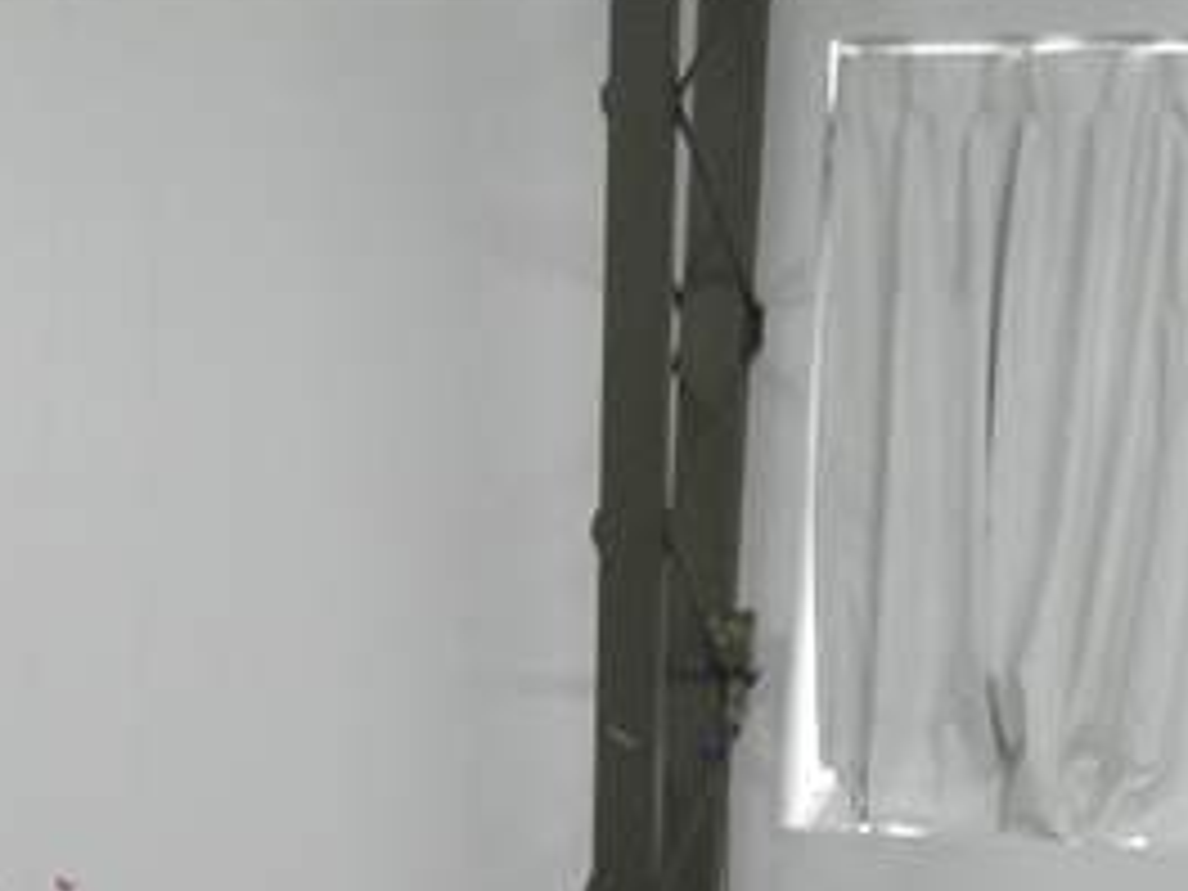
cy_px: 1696
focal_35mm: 190
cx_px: -310
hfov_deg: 10.2
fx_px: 6521
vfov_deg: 7.5
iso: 200
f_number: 4.2
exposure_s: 1/20
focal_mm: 8.7
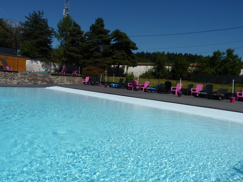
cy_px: 91
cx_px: 122
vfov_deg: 51.4
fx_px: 190
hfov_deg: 65.3
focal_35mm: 27
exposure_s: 1/400
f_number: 6.3
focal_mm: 4.8
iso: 80
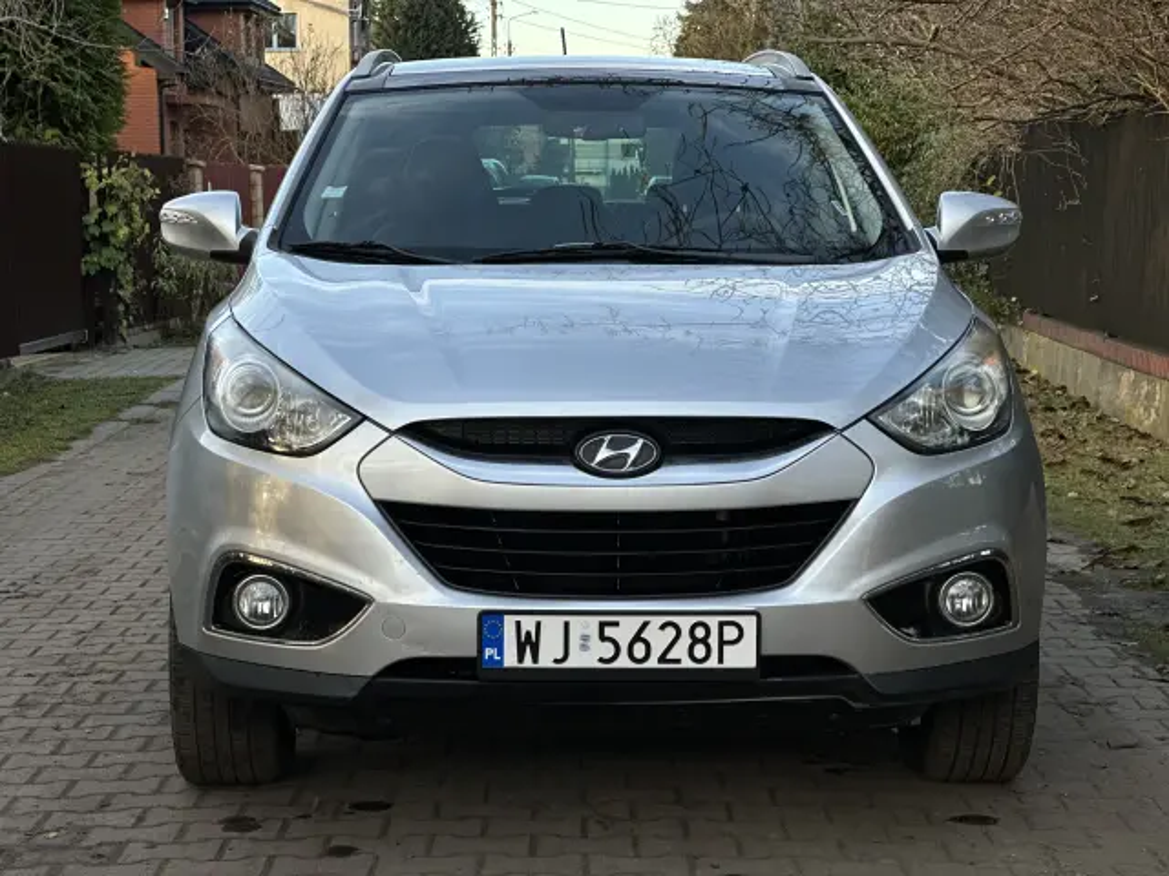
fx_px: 2600
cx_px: 584
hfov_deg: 25.3
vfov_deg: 19.1
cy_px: 438
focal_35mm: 77
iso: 50
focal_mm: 9
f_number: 2.8
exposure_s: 1/121
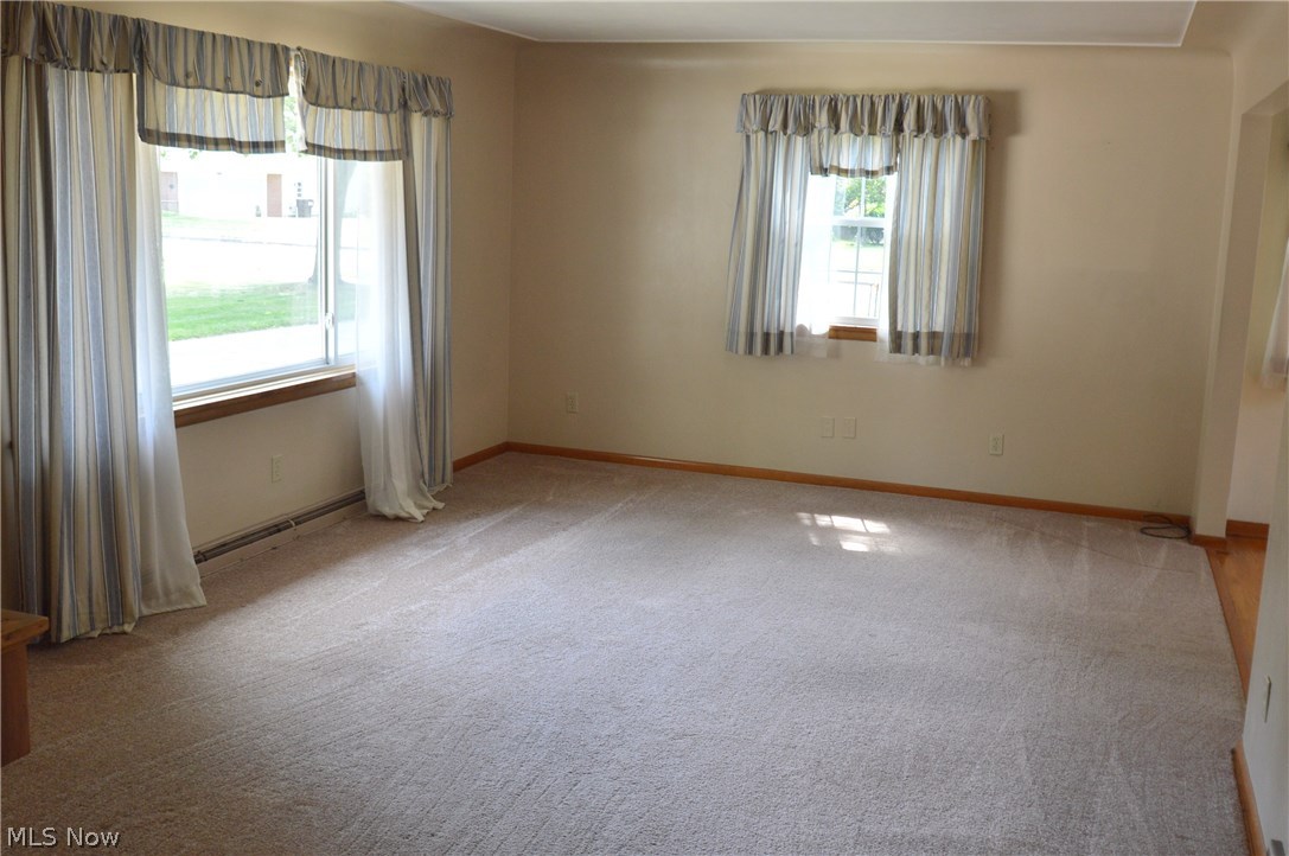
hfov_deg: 53.2
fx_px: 1287
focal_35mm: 36
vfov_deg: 36.8
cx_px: 644
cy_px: 428
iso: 500
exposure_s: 1/60
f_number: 4.5
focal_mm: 24
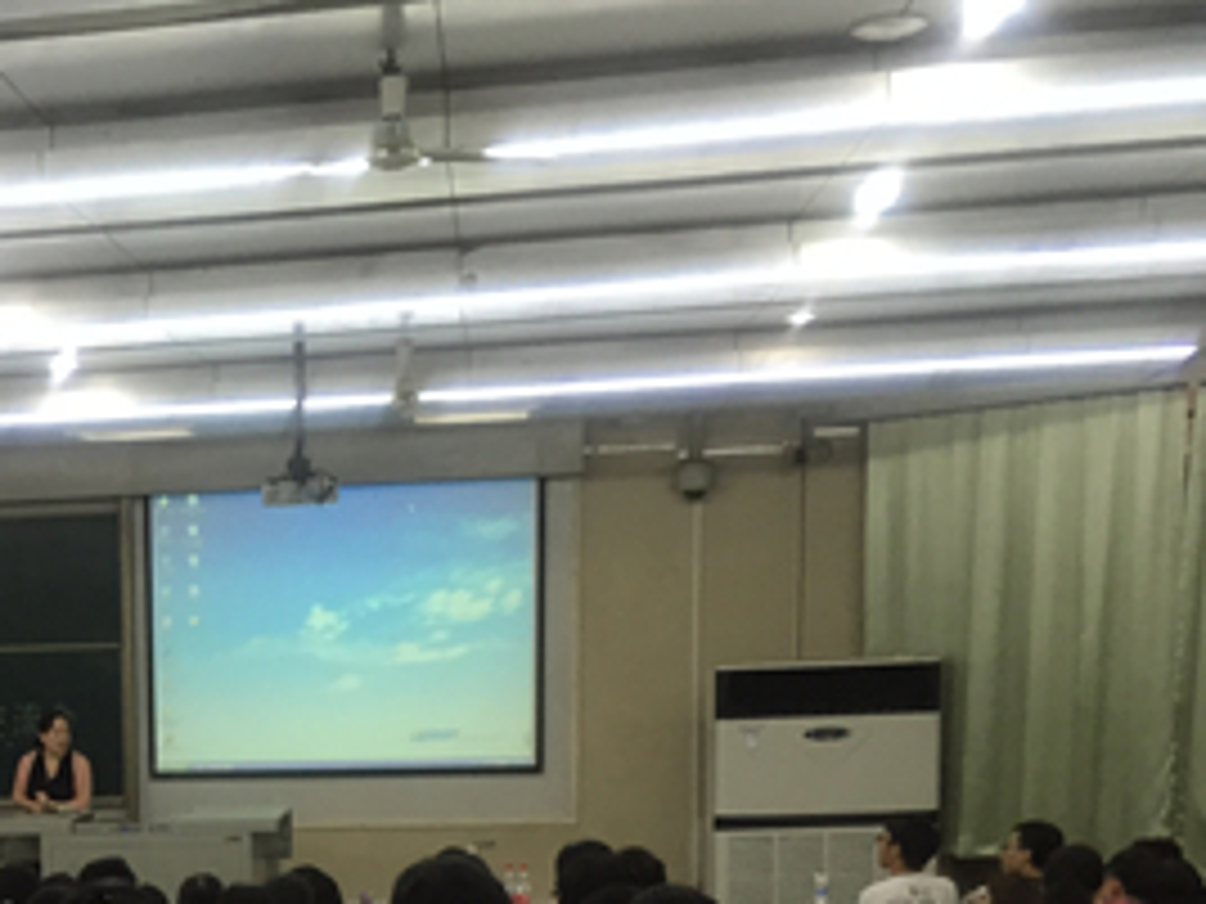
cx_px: -18
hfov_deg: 27.9
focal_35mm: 65
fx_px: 2265
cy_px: 958
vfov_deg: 21.6
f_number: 2.2
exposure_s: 1/30
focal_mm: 4.15
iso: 32
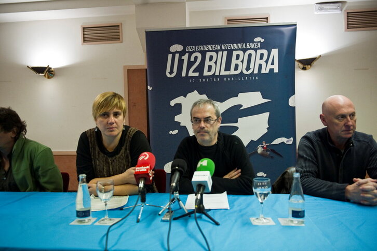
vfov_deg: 41.1
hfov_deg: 58.7
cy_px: 126
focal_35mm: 32
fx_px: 335
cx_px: 188
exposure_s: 1/250
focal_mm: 32
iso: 3200
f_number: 3.2
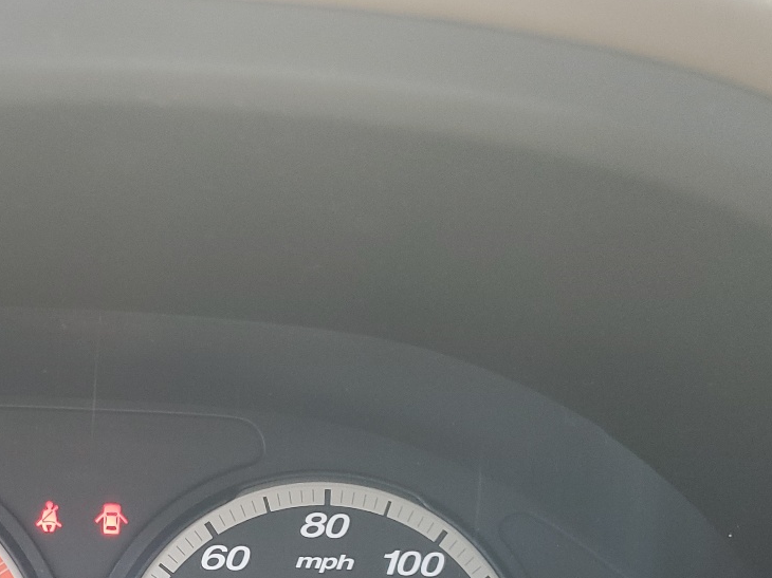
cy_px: 611
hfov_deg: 31.8
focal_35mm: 57
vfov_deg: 24.2
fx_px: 1271
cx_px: 48
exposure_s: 1/60.2
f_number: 1.5
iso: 68
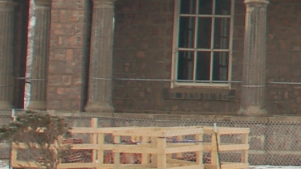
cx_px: 831
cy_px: -215
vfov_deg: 4.4
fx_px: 2147
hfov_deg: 7.3
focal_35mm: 269
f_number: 7.1
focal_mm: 28
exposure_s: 1/200
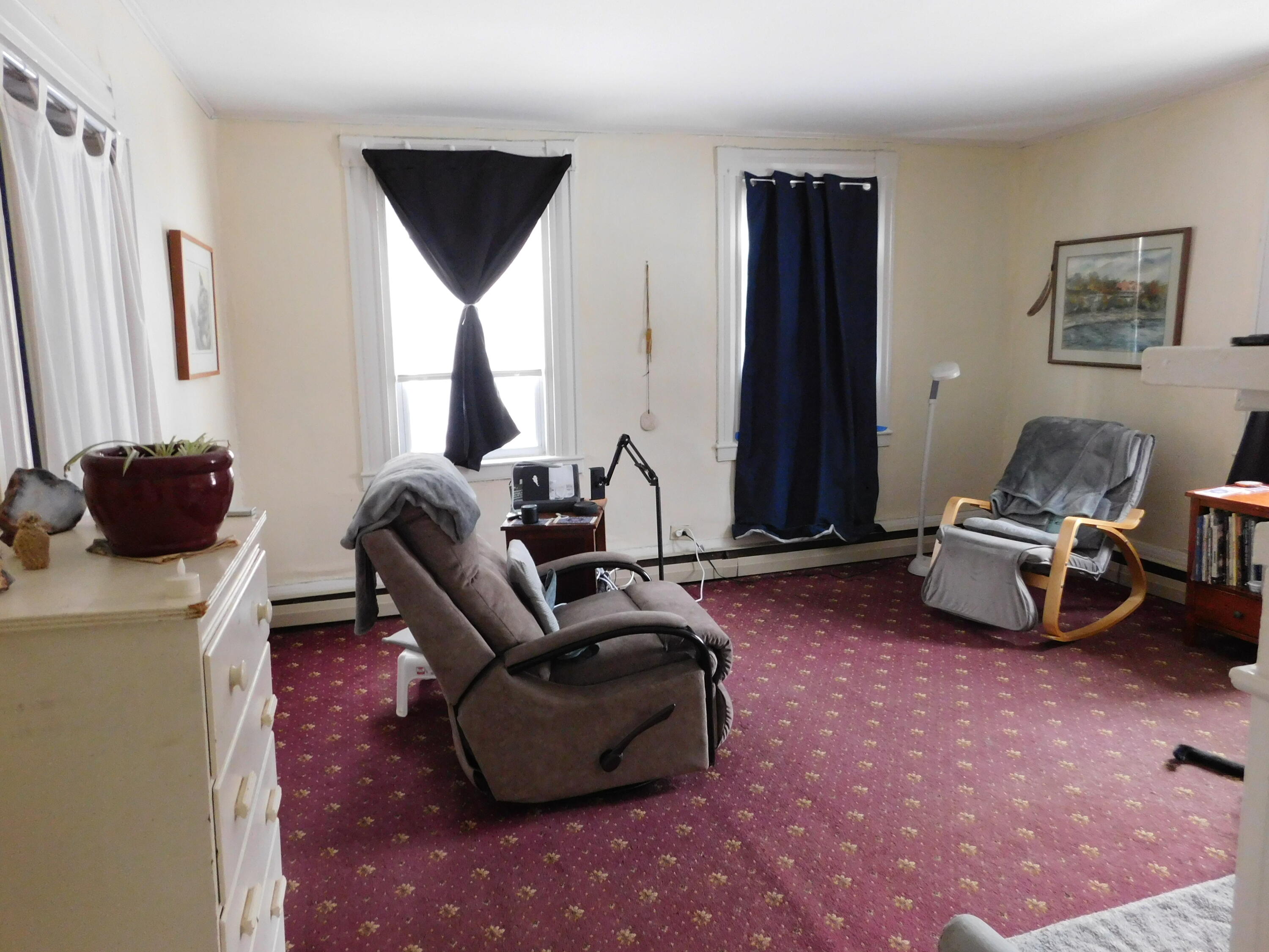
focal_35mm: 23
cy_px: 476
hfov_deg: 73.9
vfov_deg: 58.9
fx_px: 843
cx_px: 634
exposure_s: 1/8
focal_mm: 4
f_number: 3
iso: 450
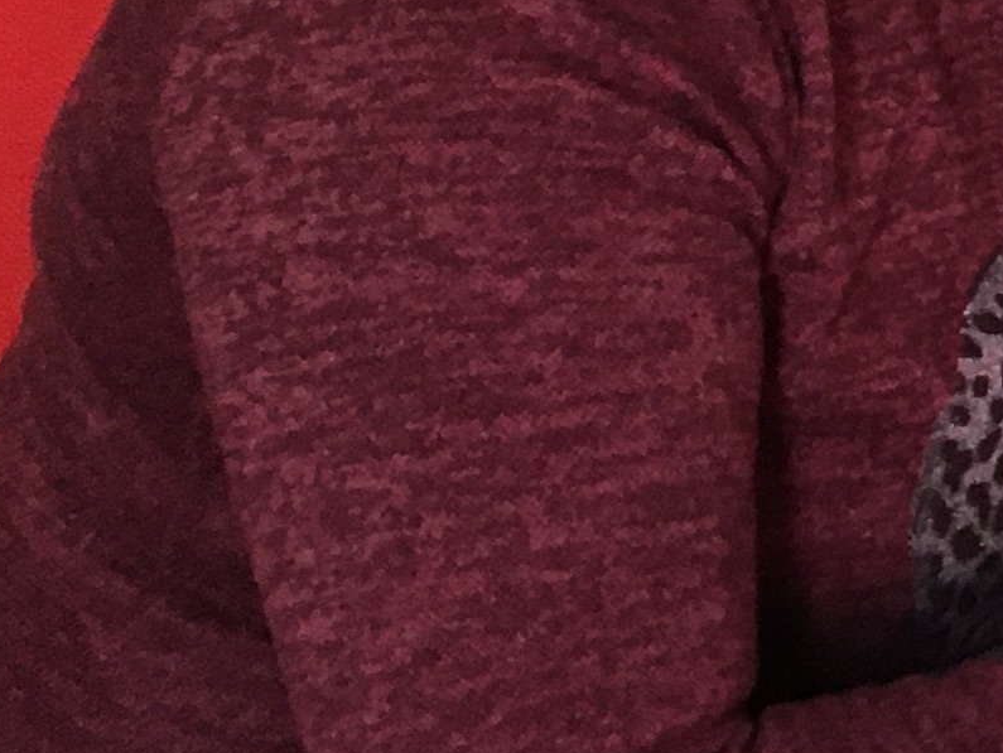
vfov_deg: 9.7
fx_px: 4261
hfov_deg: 11.1
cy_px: -542
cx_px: 2468
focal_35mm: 147
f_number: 2.2
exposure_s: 1/30
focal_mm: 4.15
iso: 80
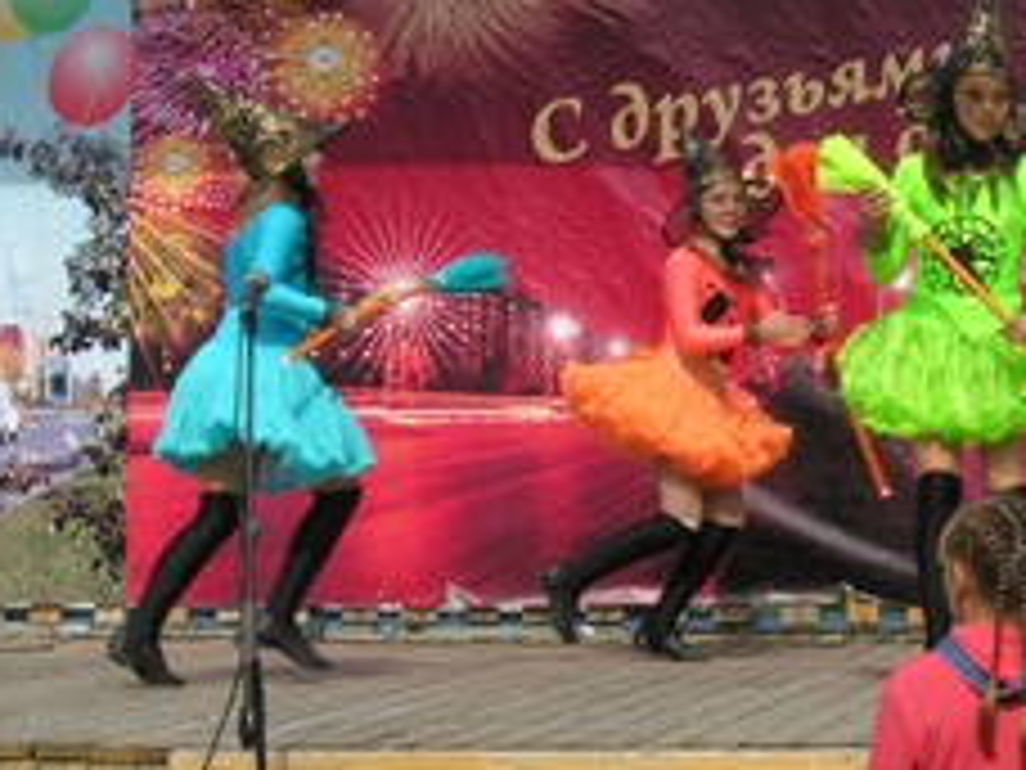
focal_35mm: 158
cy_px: 252
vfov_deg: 9.4
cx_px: 900
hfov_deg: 12.4
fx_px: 4683
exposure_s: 1/165
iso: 50
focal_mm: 15.2
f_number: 7
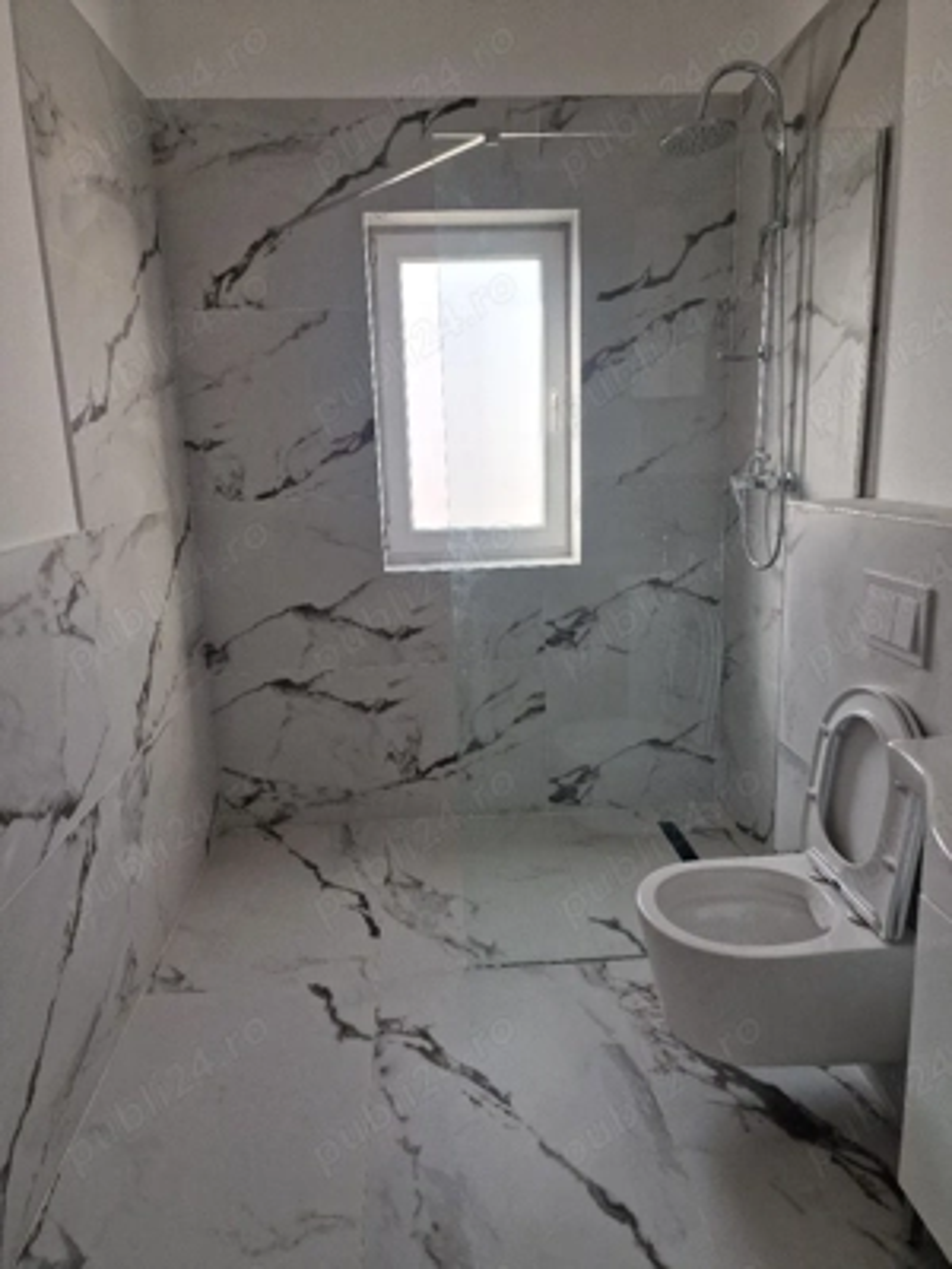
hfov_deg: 58.9
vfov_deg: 73.9
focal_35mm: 23
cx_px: 476
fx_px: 843
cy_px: 634
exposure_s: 1/100
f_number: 1.8
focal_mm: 6.4
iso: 50
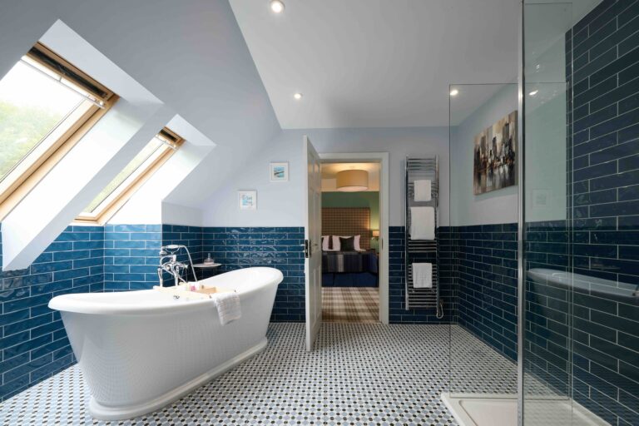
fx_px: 248
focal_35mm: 14
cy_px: 213
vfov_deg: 81.2
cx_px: 320
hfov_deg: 104.3
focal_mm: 14
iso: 400
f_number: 10
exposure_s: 1/20
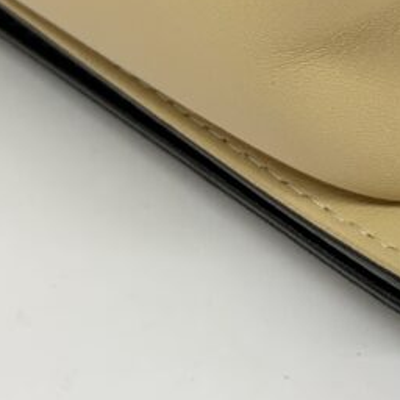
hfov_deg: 18.3
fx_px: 1203
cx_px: 419
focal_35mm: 92
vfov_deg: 17.3
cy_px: -169
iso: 40
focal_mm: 4.25
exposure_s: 1/100
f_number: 1.8
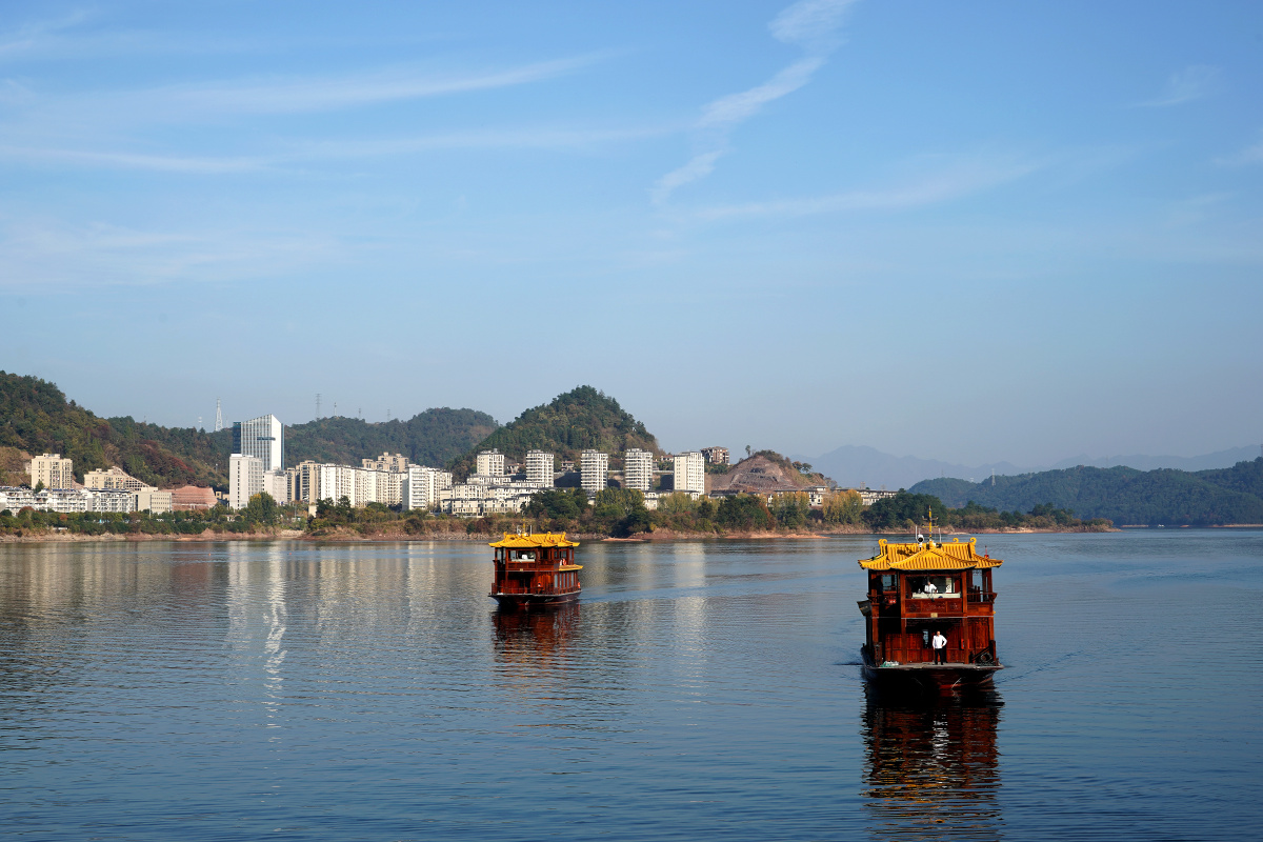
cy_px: 421
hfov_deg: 39.6
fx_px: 1754
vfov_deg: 27.0
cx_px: 632
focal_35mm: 50
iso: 100
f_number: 11
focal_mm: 50
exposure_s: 1/125
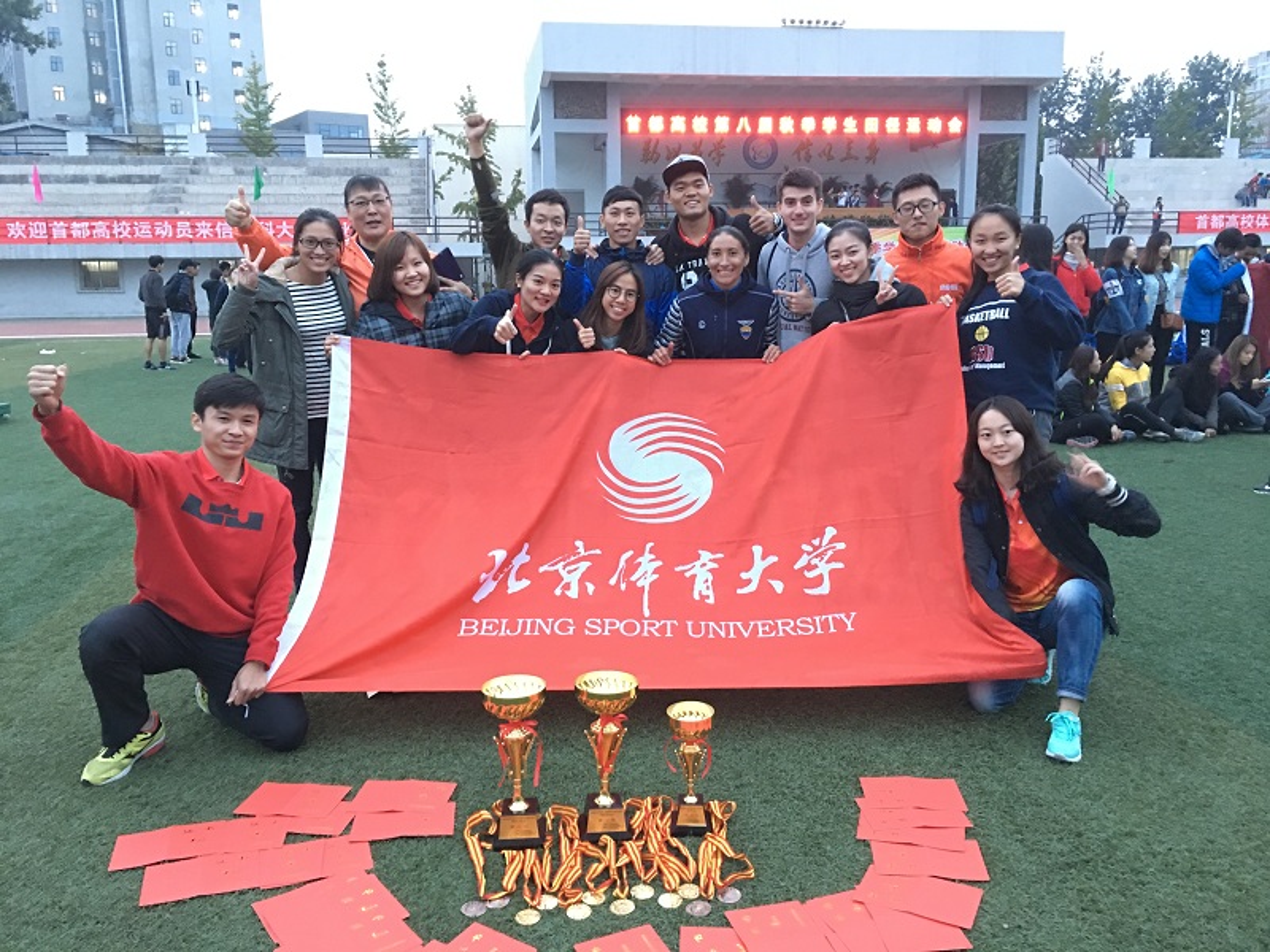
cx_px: 635
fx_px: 1064
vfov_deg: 48.2
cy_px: 476
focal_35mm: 29
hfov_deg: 61.7
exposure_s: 1/4
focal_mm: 4.15
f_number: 2.2
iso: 100
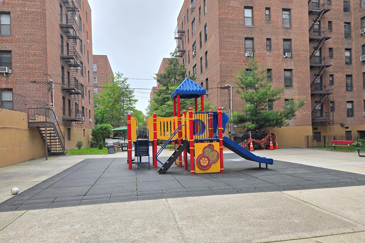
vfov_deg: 53.1
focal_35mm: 24
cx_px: 183
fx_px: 243
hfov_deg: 73.7
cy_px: 133
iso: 12
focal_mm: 6.3
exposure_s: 1/390
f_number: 1.7
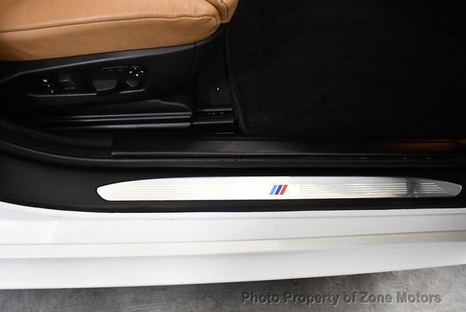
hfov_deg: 53.1
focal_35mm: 36
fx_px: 466
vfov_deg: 36.9
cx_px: 233
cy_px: 156
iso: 3200
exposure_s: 1/125
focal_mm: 18
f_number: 3.5
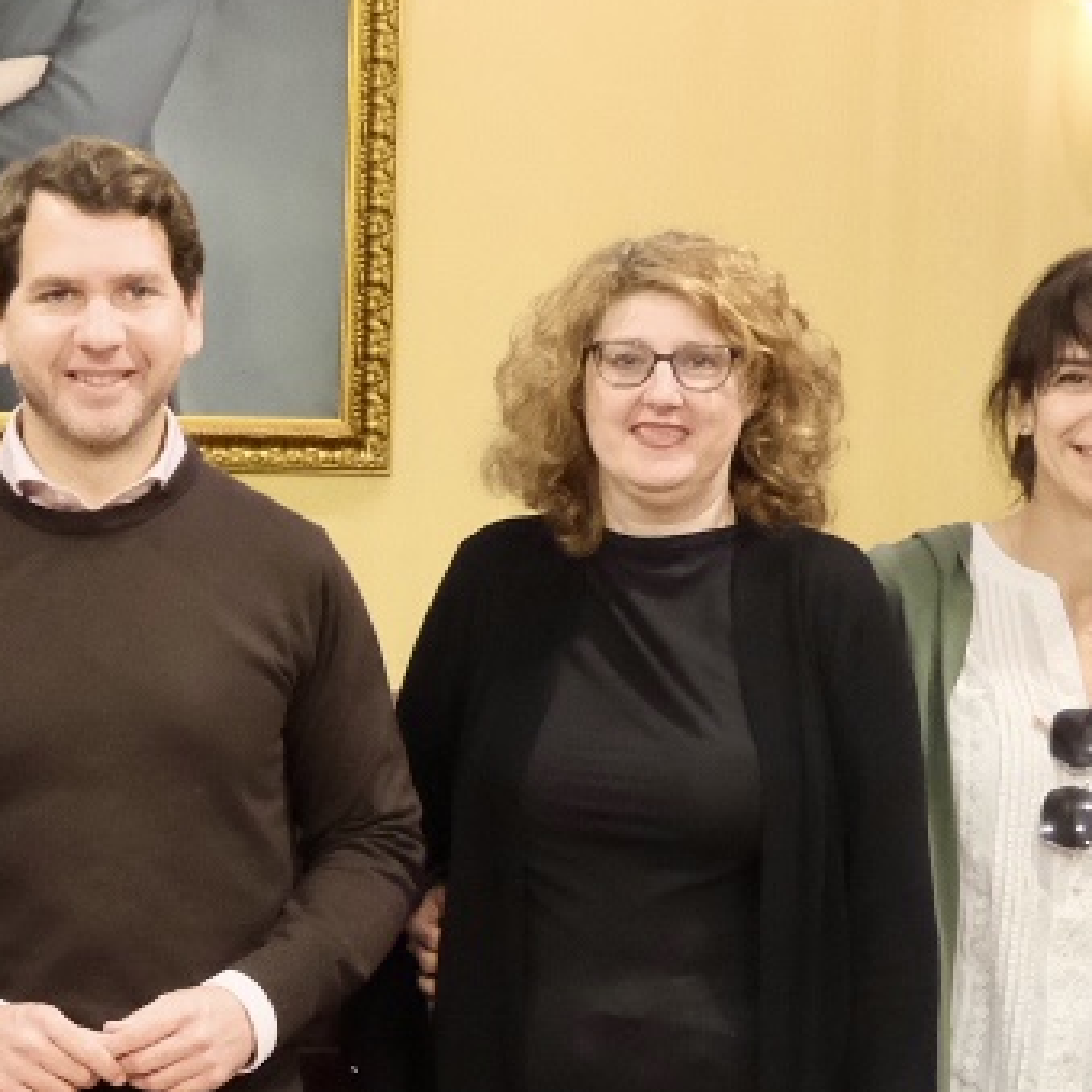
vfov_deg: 13.3
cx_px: 103
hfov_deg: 13.4
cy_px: 1089
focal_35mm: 129
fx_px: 4604
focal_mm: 19.2
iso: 3200
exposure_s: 1/160
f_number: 4
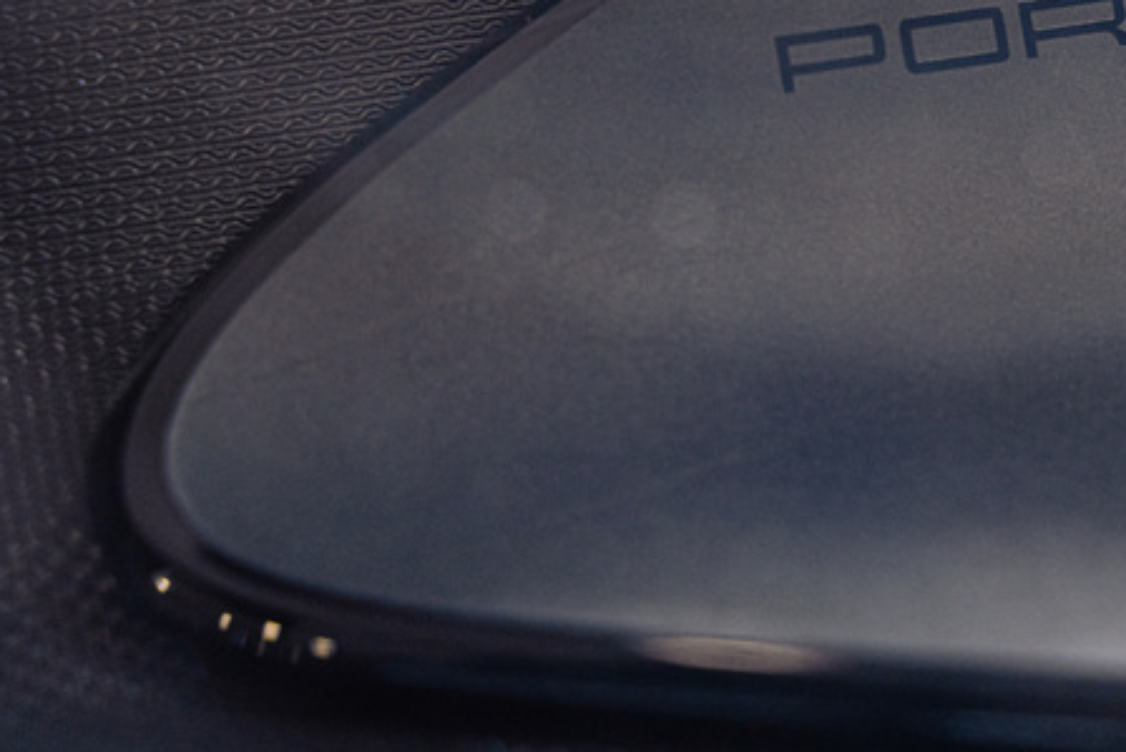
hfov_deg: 13.8
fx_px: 4568
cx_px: 1193
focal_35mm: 146
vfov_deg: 9.3
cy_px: 5
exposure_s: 1/100
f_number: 4
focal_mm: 64
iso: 320
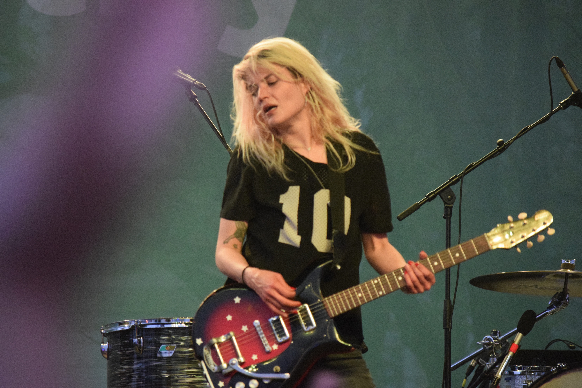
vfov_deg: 6.5
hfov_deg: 9.8
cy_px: 194
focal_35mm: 210
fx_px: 3395
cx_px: 291
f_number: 5
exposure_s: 1/125
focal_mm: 140
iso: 4000
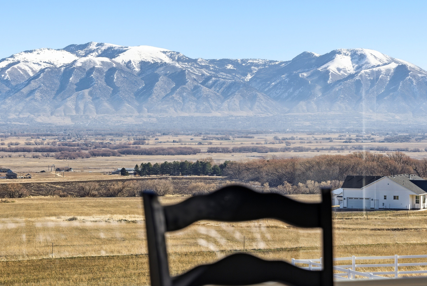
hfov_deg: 20.0
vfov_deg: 13.4
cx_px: 199
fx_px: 1211
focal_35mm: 102
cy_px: 117
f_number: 8
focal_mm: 75
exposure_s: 1/5000
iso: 100
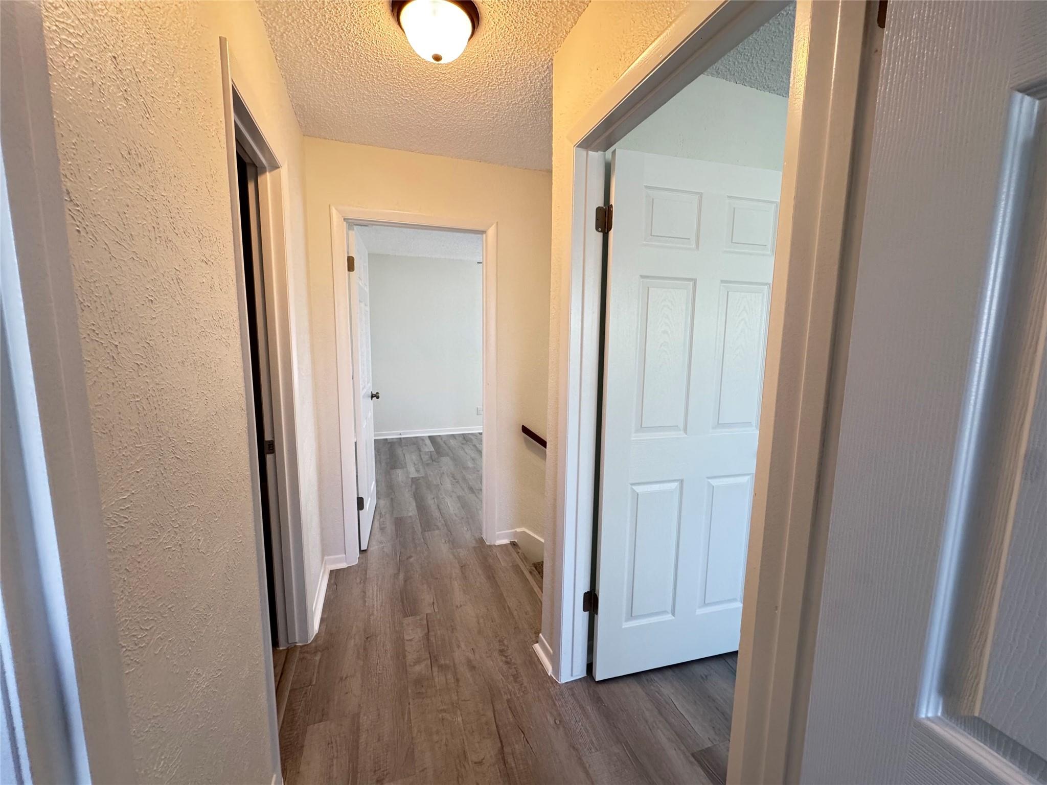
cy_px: 392
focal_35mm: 14
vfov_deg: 85.7
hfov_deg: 102.1
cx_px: 524
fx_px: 423
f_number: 2.2
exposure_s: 1/60
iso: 250
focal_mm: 2.22
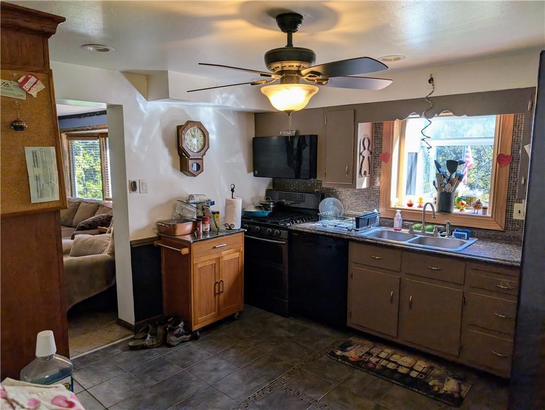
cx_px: 272
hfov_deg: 71.5
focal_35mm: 24
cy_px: 205
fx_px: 378
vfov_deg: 56.9
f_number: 1.68
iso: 32
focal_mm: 6.9
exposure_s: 1/120
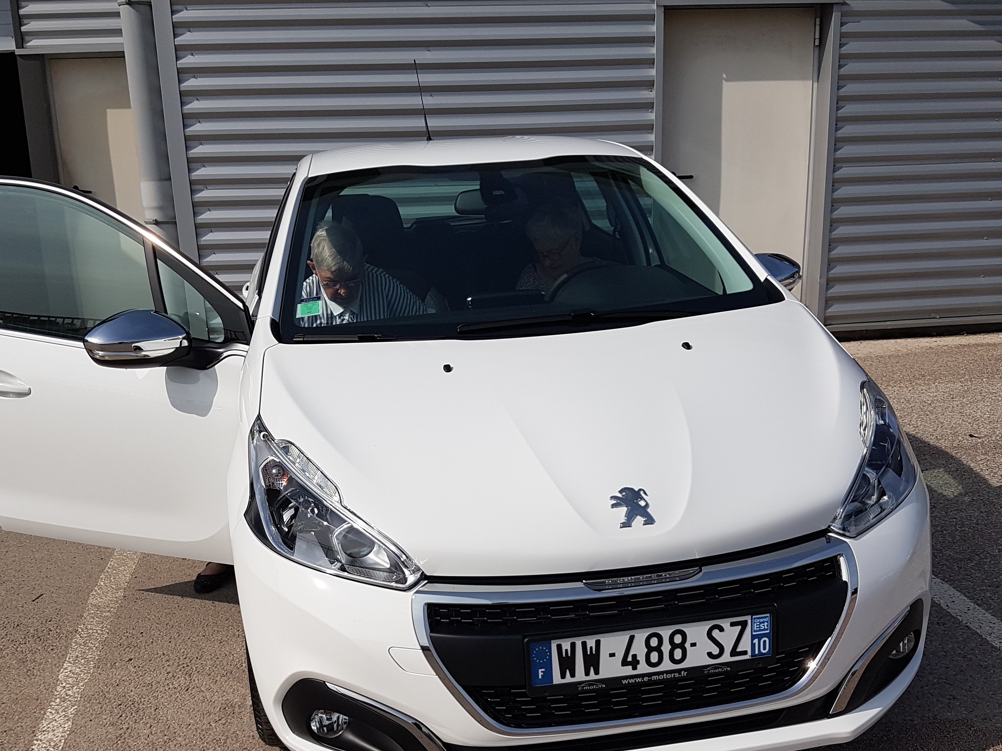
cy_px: 472
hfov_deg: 50.1
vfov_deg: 38.4
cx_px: 490
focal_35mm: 37
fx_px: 1071
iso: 40
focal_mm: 4.2
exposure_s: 1/4560
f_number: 1.7
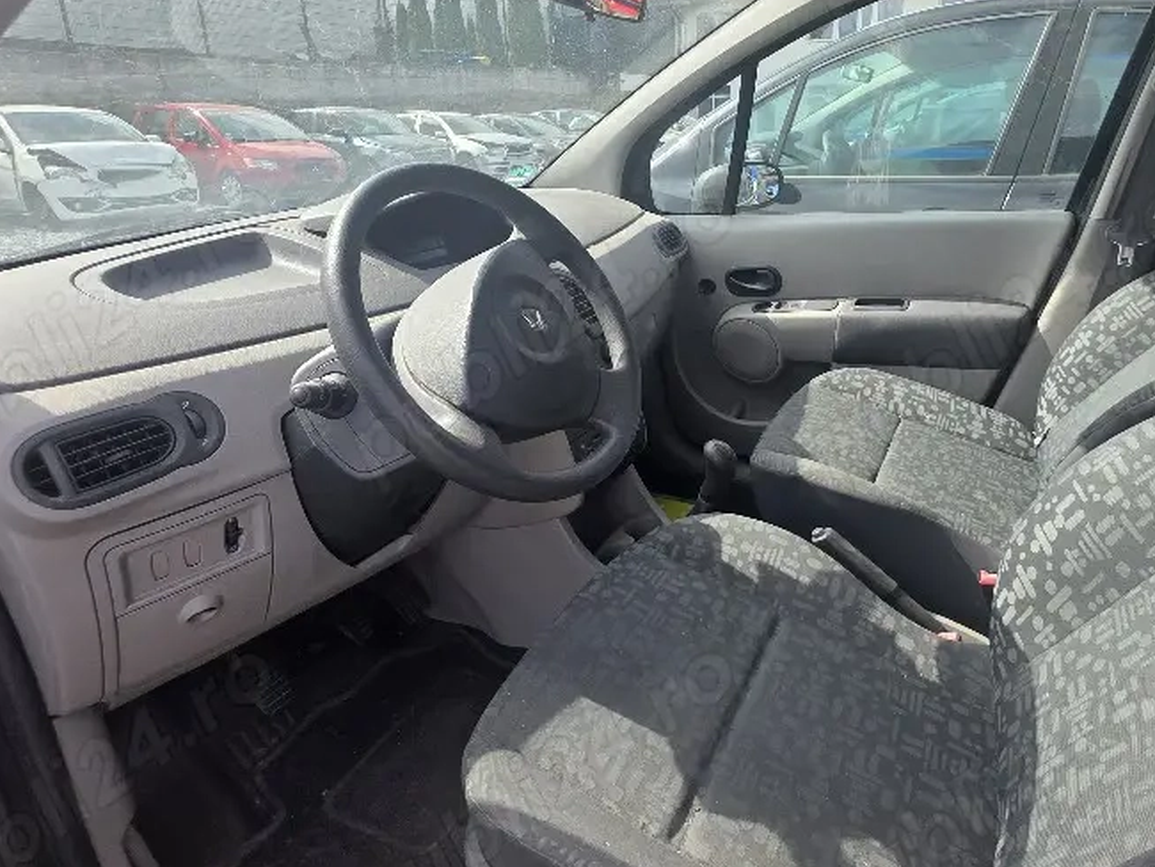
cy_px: 345
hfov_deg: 81.2
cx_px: 659
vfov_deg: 65.4
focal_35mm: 20
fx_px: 668
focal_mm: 2.2
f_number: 1.9
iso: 40
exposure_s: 1/909
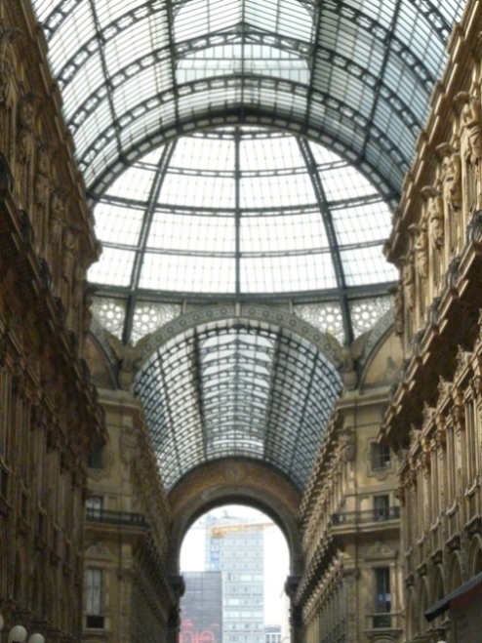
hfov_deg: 16.6
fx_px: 1653
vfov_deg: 22.0
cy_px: 322
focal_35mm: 89
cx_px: 241
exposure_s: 1/400
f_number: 7.1
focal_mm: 14.7
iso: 800
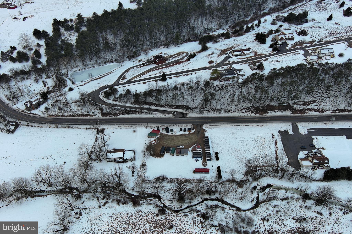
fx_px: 284
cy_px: 117
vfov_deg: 45.0
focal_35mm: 29
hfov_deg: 63.7
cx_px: 176
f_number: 2.8
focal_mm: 10.57
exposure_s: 1/351
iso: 100
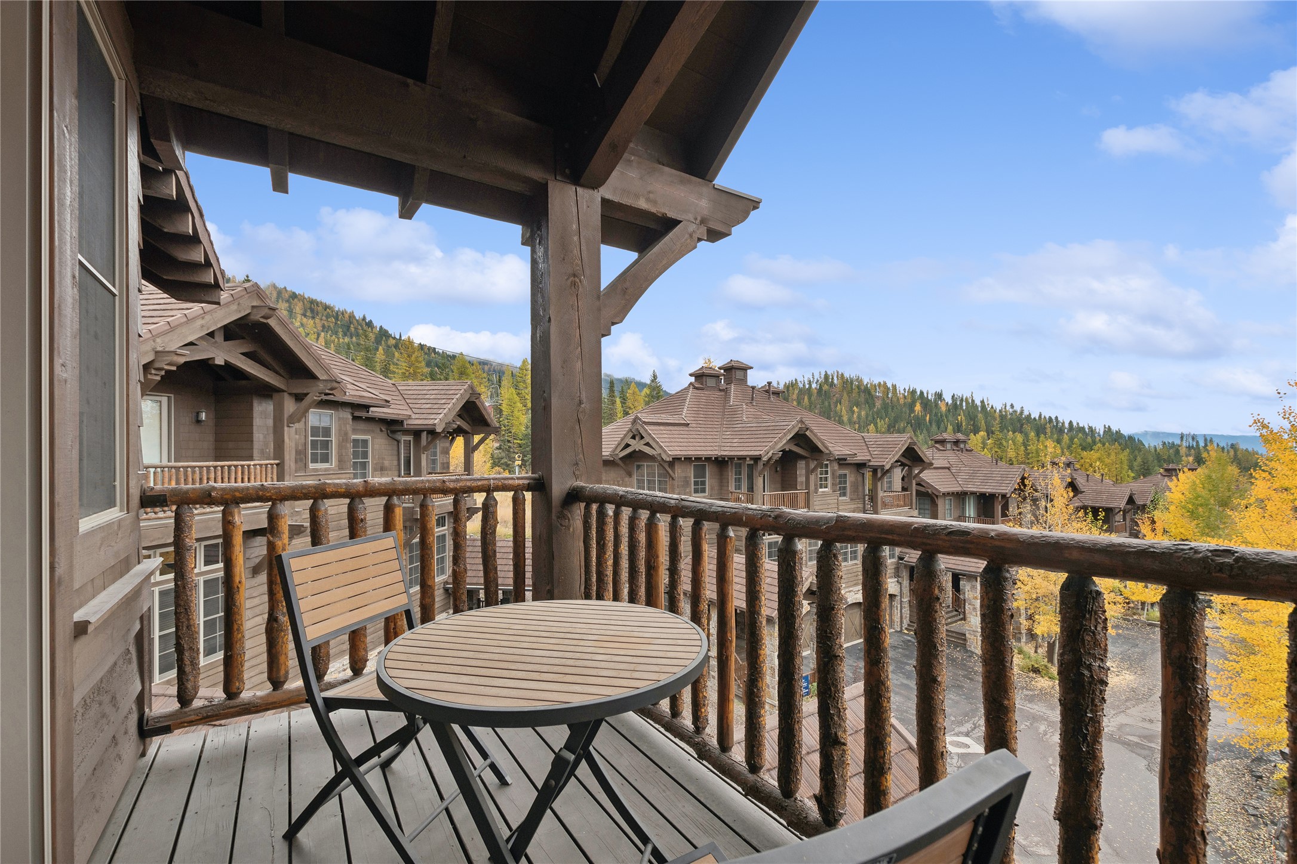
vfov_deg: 77.3
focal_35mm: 15
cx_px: 648
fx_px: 540
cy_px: 432
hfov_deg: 100.4
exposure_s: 1/50
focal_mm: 10
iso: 100
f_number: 6.3
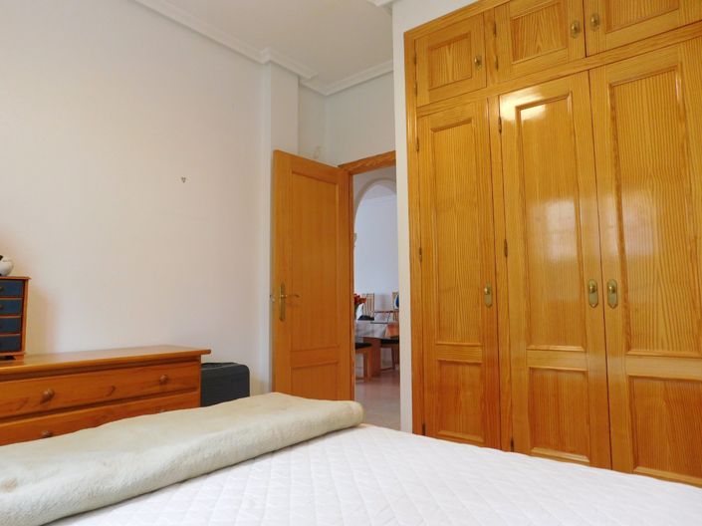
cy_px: 263
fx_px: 466
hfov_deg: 74.0
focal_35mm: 23
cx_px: 351
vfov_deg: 58.8
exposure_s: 1/30
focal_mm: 4
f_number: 3
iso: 250
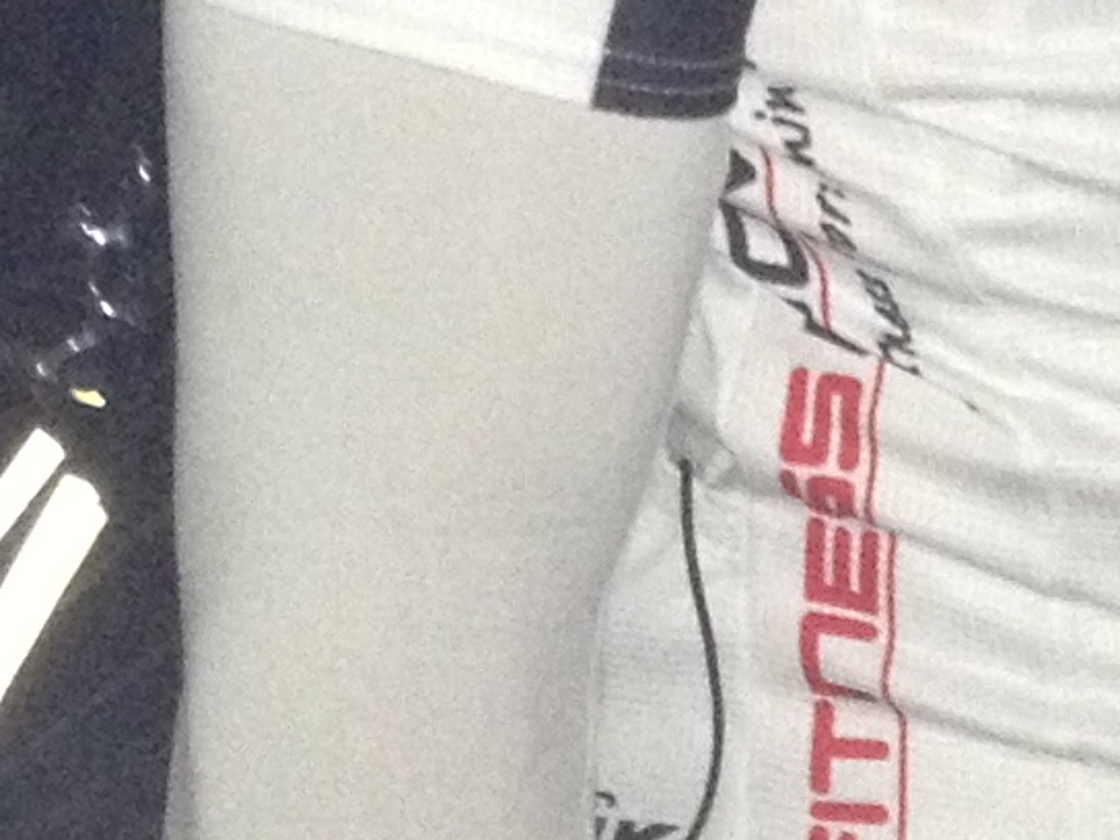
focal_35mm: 210
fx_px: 6795
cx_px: 1215
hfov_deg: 9.3
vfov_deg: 6.7
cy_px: -1215
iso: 250
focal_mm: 4.28
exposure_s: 1/16
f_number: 2.4
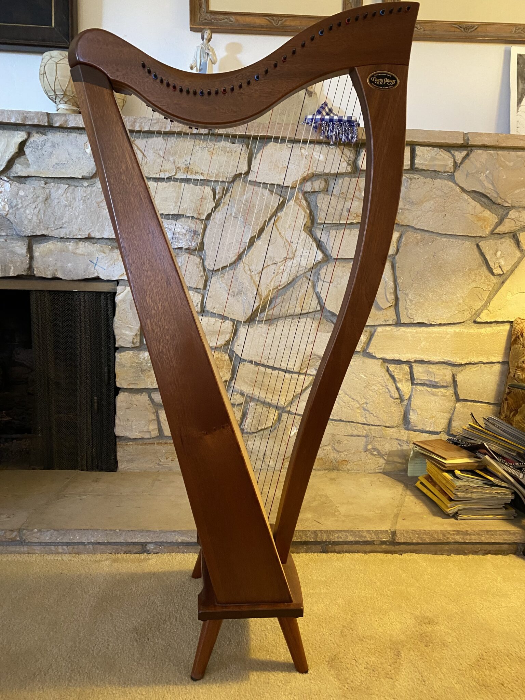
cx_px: 262
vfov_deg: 67.3
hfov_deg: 53.1
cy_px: 350
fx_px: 526
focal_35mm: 26
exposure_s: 1/40
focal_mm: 4.25
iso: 500
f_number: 1.8
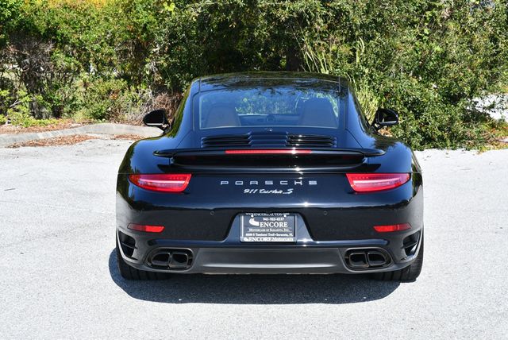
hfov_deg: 26.6
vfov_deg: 18.0
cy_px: 170
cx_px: 254
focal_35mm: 76
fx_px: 1073
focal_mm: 38
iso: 140
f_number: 8
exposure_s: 1/250
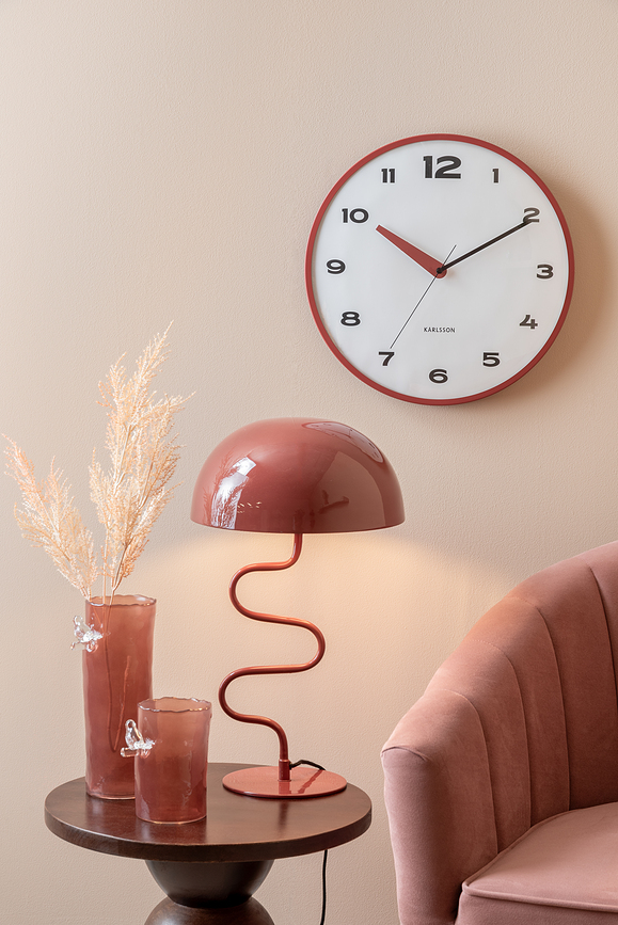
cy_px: 462
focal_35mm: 75
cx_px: 309
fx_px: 1929
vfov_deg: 27.0
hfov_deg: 18.2
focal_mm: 75
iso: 125
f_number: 13
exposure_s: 1/3
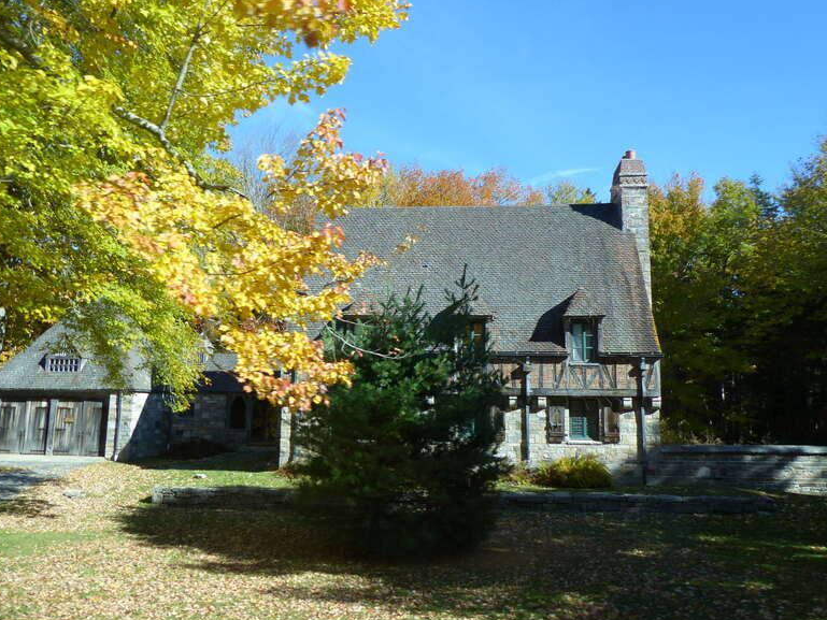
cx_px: 414
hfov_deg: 67.3
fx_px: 621
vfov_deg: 53.1
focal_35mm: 26
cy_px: 302
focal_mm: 4.5
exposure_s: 1/80
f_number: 2.8
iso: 100
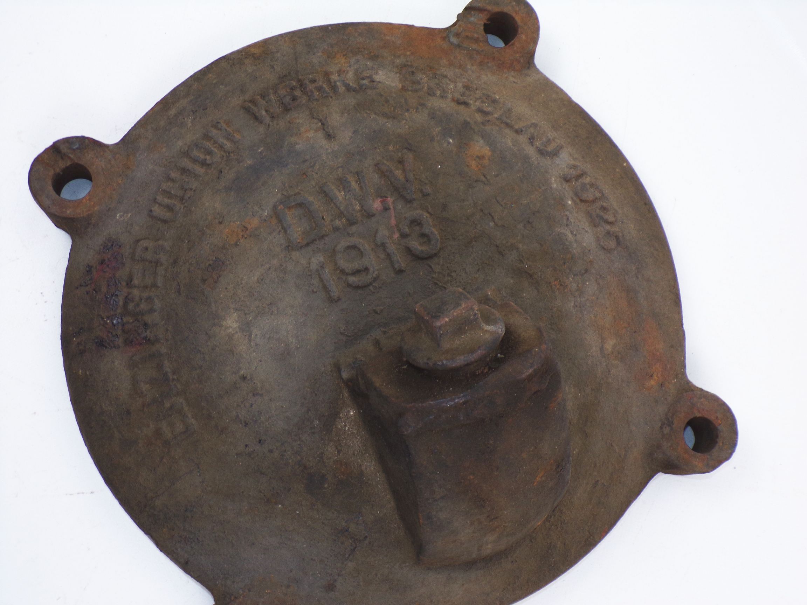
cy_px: 302
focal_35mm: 42
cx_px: 404
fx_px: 979
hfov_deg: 44.8
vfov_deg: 34.3
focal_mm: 7.6
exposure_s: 1/34
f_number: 3.4
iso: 80
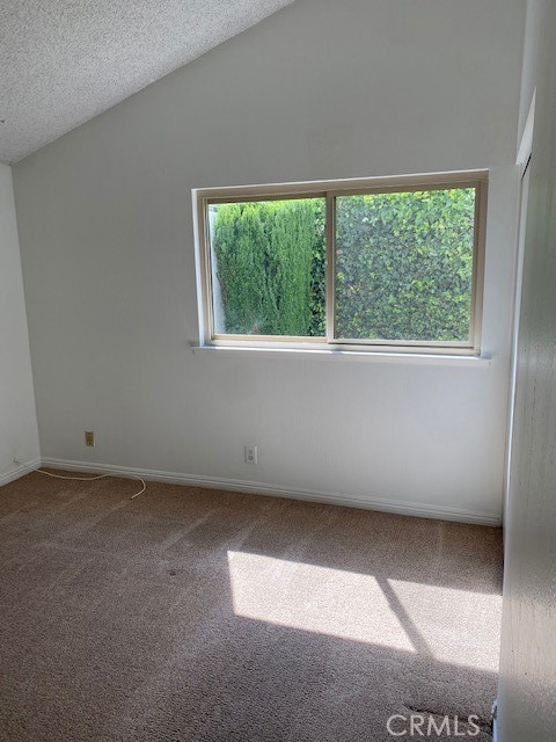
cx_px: 278
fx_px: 557
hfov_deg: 53.1
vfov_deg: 67.3
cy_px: 371
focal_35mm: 26
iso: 32
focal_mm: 4.25
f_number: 1.8
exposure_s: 1/313
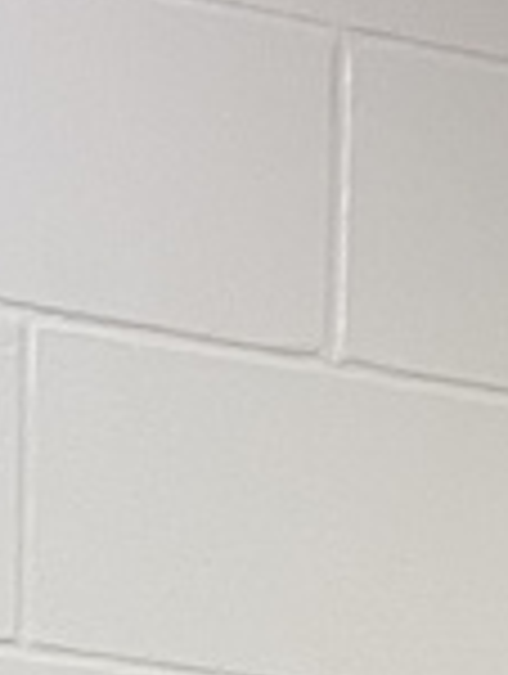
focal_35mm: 177
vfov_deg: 8.7
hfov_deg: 8.4
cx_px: 535
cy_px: 2200
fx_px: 3454
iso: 100
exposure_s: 1/60
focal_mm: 4.2
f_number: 1.6
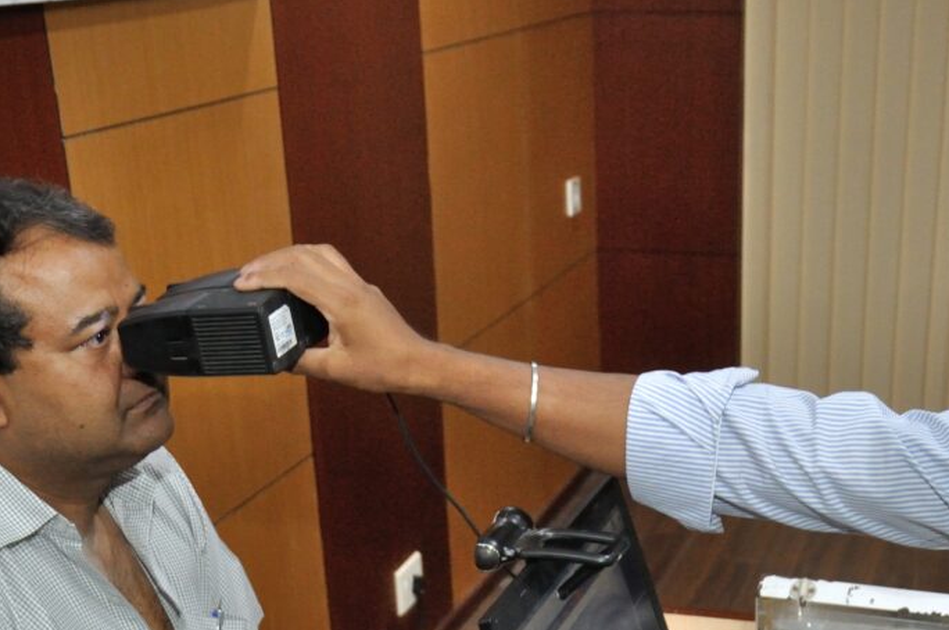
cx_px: 567
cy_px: 572
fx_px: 1500
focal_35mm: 57
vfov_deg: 23.1
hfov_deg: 35.0
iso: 1600
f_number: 4
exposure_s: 1/60
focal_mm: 20
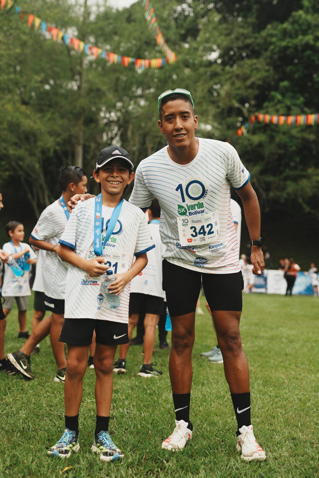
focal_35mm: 50
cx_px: 160
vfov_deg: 39.6
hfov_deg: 27.0
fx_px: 665
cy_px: 239
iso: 160
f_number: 2.5
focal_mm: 50
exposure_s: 1/200
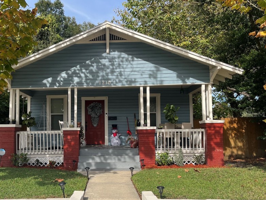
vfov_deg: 41.7
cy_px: 114
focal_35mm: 34
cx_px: 98
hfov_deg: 53.3
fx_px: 261
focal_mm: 5.1
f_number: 1.6
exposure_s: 1/2463
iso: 50
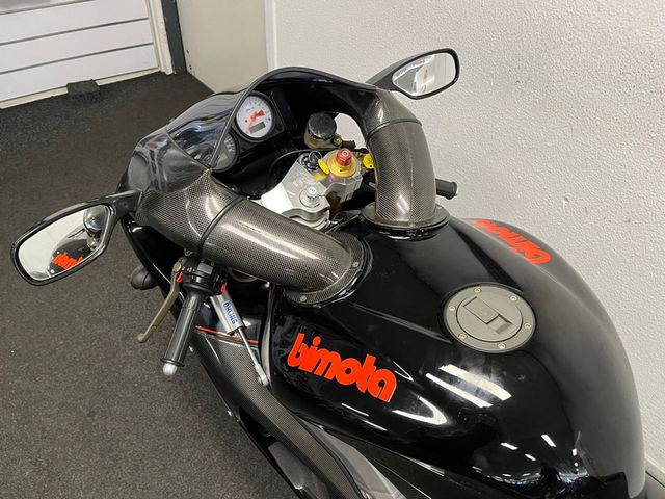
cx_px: 332
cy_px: 250
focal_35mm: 26
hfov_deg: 67.3
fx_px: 499
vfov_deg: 53.1
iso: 125
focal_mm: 5.1
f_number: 1.6
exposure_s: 1/50
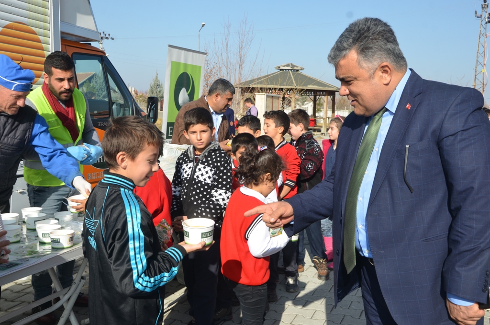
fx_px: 509
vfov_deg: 35.3
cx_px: 245
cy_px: 162
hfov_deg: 51.4
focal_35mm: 38
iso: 125
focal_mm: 25
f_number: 8
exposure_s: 1/250
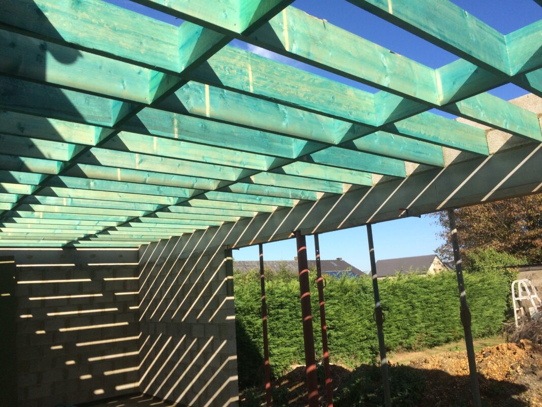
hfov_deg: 61.7
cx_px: 271
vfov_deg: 48.2
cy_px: 204
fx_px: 454
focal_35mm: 29
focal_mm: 4.15
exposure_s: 1/1580
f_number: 2.2
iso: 32
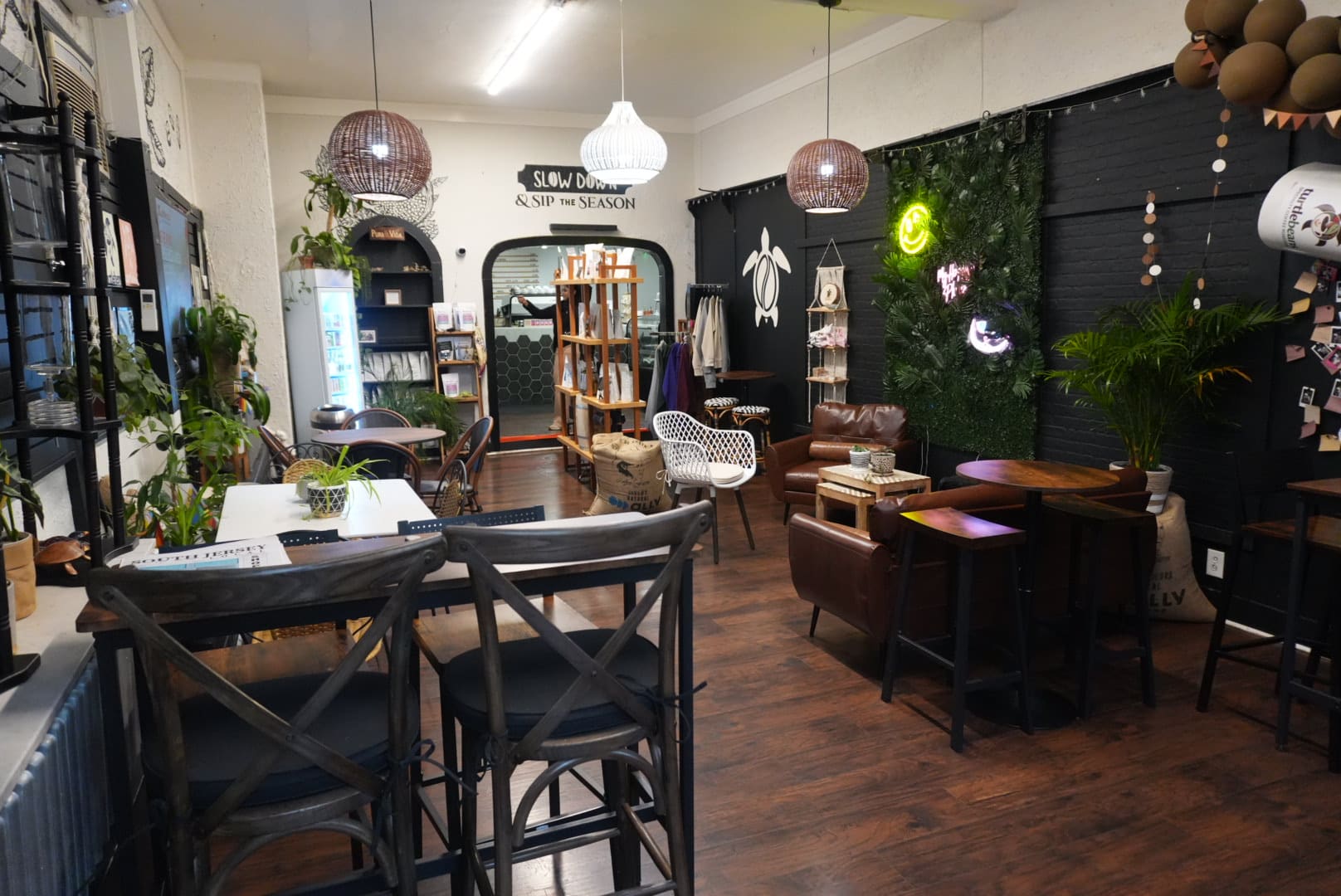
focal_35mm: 24
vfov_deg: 53.2
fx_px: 895
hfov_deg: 73.7
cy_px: 448
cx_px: 670
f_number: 3.5
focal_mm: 16
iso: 3200
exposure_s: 1/160
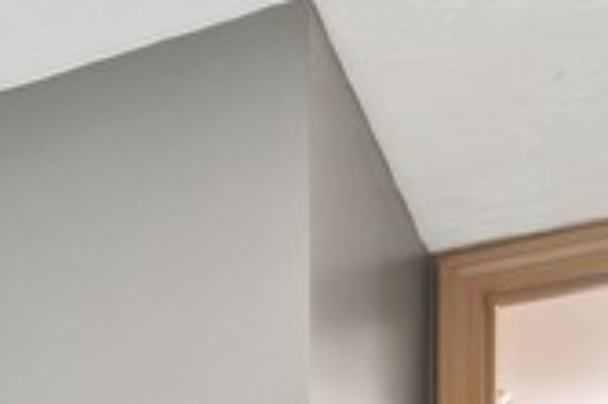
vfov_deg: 14.3
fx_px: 1367
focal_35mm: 81
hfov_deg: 19.0
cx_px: -495
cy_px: 790
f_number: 6.3
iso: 200
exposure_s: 1/80
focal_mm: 10
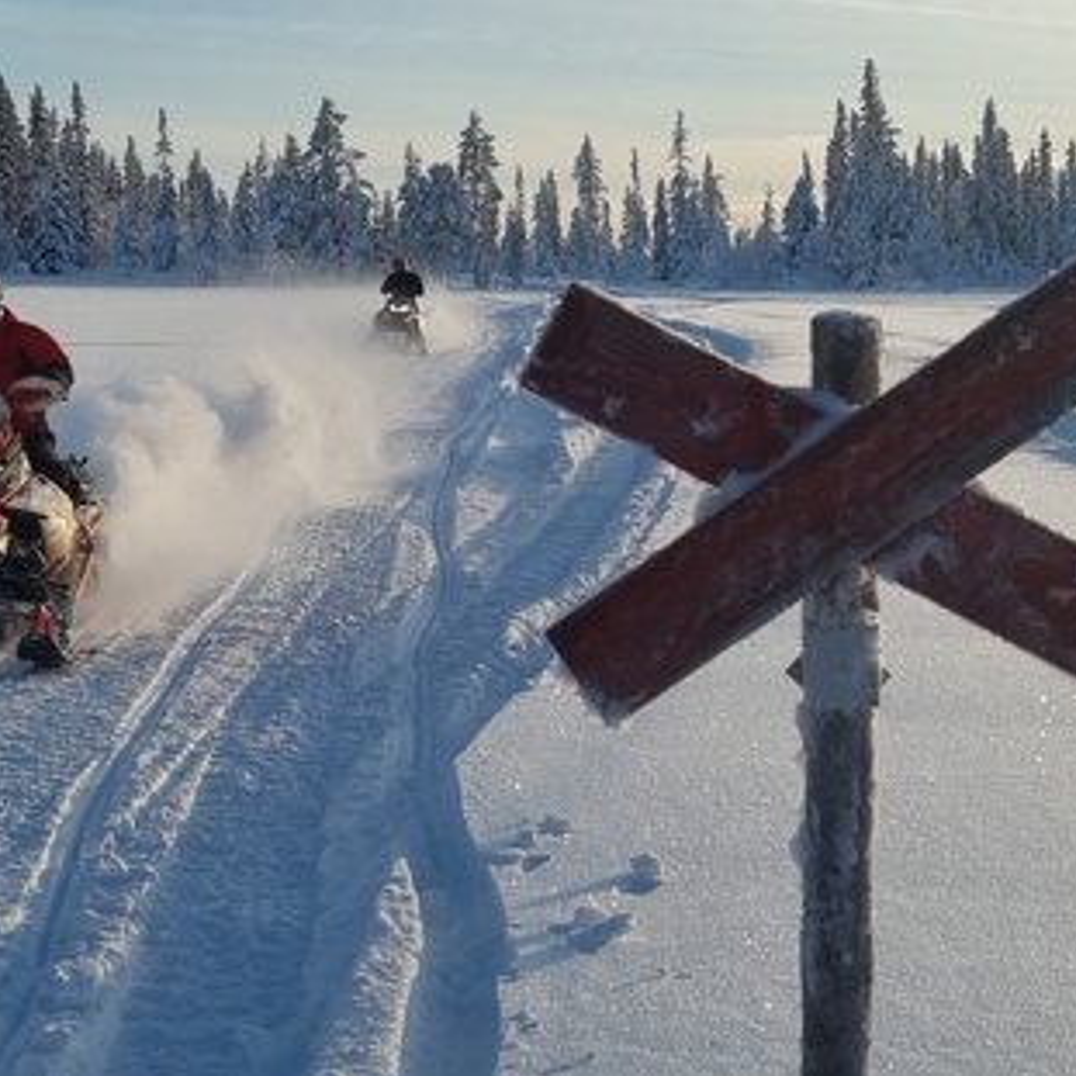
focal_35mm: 31
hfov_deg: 51.8
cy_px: 538
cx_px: 387
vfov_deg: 52.5
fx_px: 1090
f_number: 1.8
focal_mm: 5.4
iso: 80
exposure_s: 1/3968
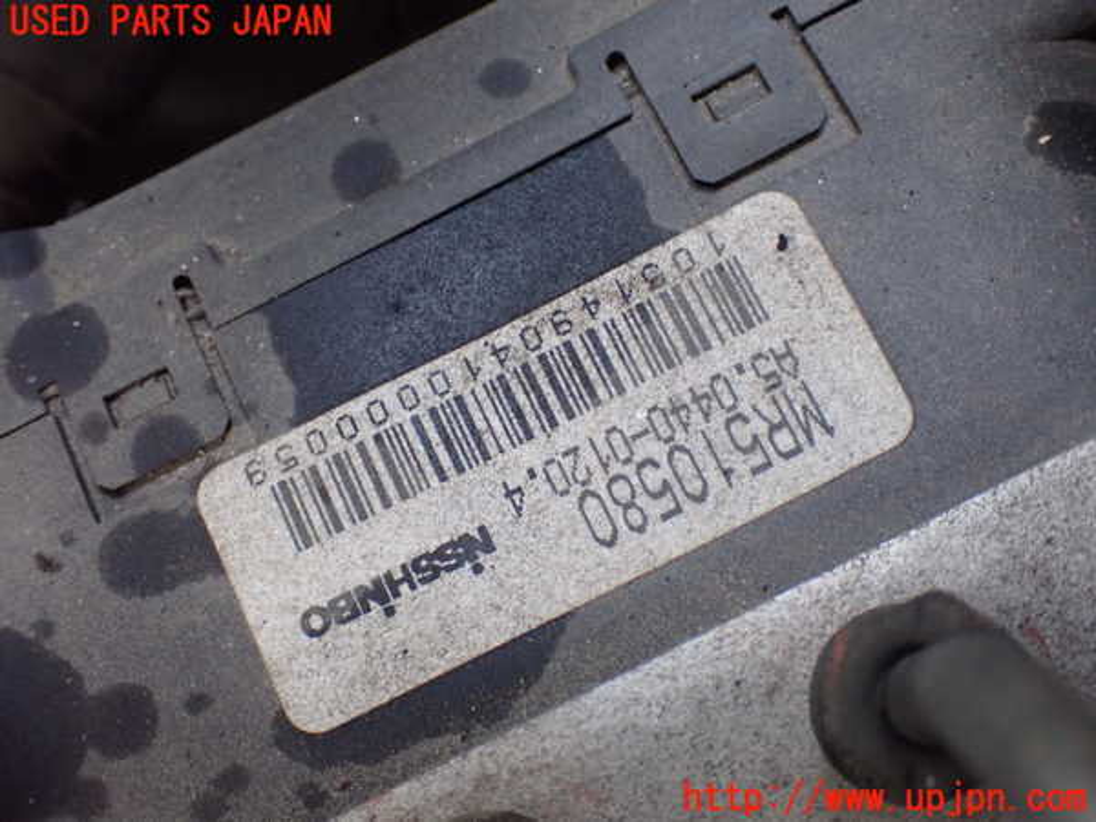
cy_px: 411
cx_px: 548
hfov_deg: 42.9
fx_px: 1393
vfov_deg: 32.9
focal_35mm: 44
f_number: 2.9
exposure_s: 1/40
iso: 1000
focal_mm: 7.84
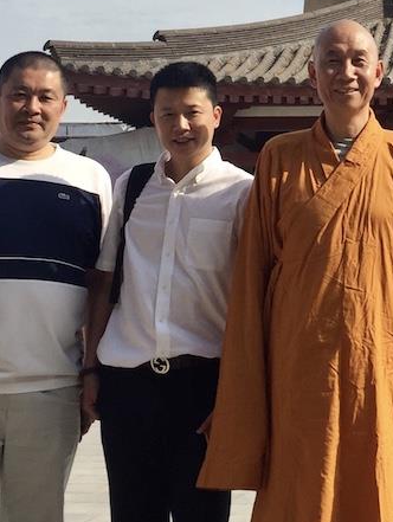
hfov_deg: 18.1
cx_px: 420
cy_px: 85
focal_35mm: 79
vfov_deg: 24.2
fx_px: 1193
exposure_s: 1/1582
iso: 32
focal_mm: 4.15
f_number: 2.2
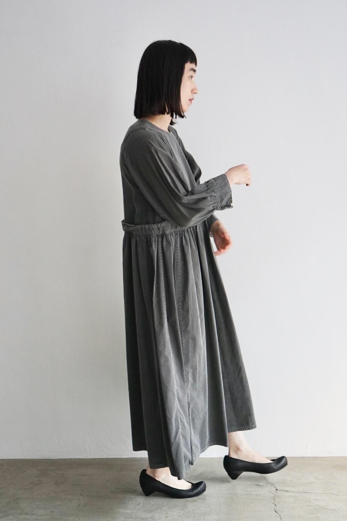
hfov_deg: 29.9
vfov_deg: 43.6
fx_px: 651
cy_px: 260
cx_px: 174
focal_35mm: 45
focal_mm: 45
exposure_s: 1/160
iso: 1600
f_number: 4.5
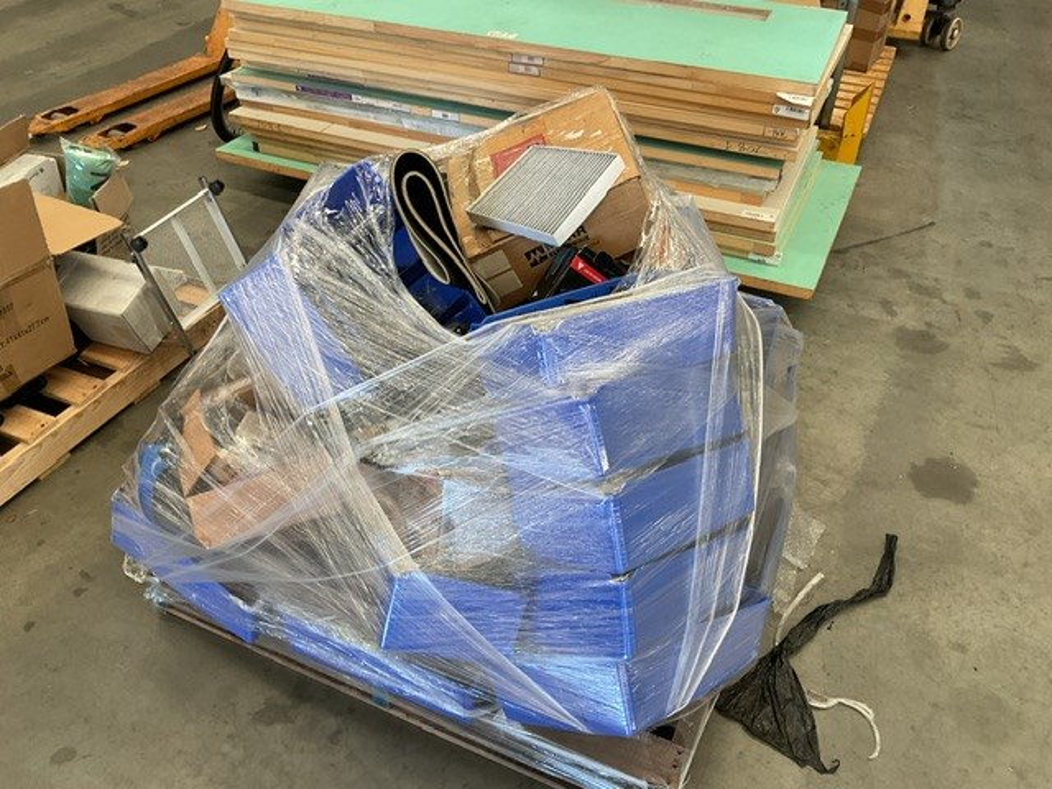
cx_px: 526
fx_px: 881
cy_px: 394
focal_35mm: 29
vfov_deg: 48.2
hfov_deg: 61.7
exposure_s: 1/60
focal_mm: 3
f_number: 1.8
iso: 50
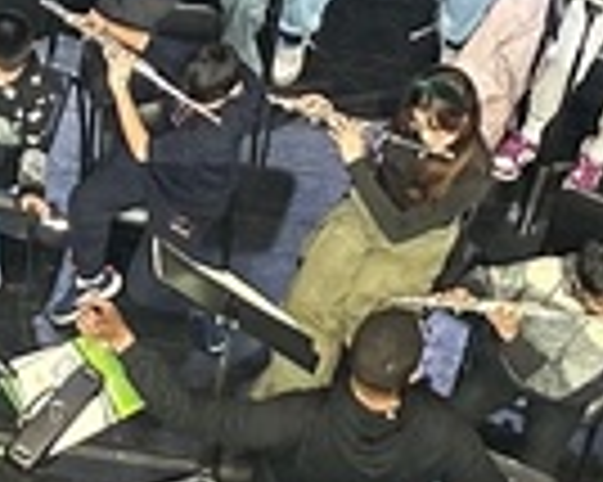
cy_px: -171
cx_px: 104
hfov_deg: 9.9
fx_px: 3460
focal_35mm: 194
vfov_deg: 7.9
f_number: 1.5
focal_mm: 5.7
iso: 125
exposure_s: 1/78
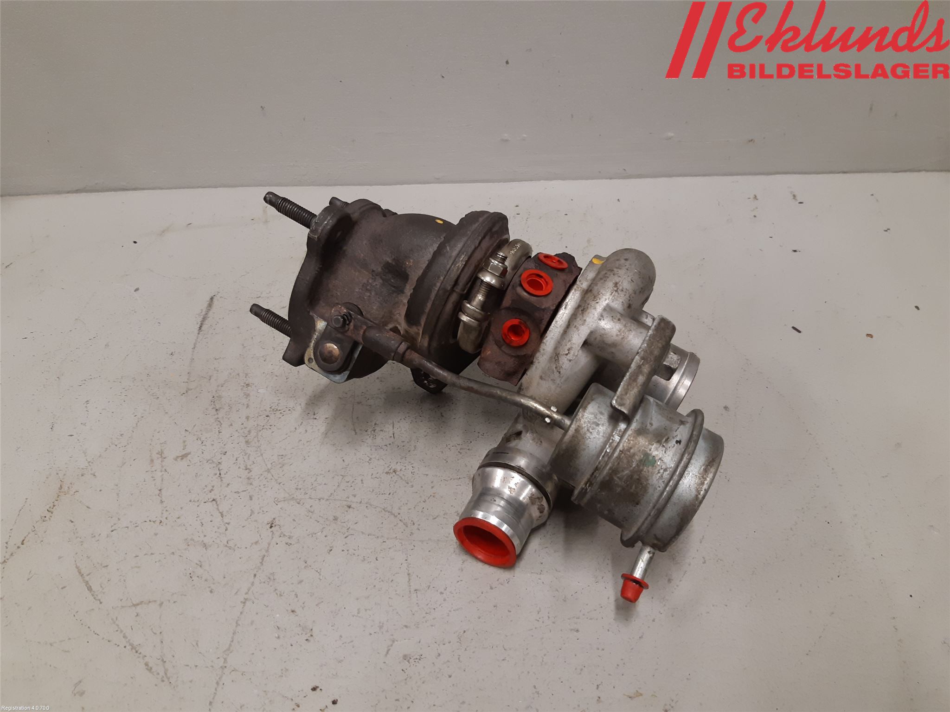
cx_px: 475
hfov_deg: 67.3
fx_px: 714
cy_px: 356
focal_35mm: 26
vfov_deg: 53.1
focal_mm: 3.93
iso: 125
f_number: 1.7
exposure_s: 1/50
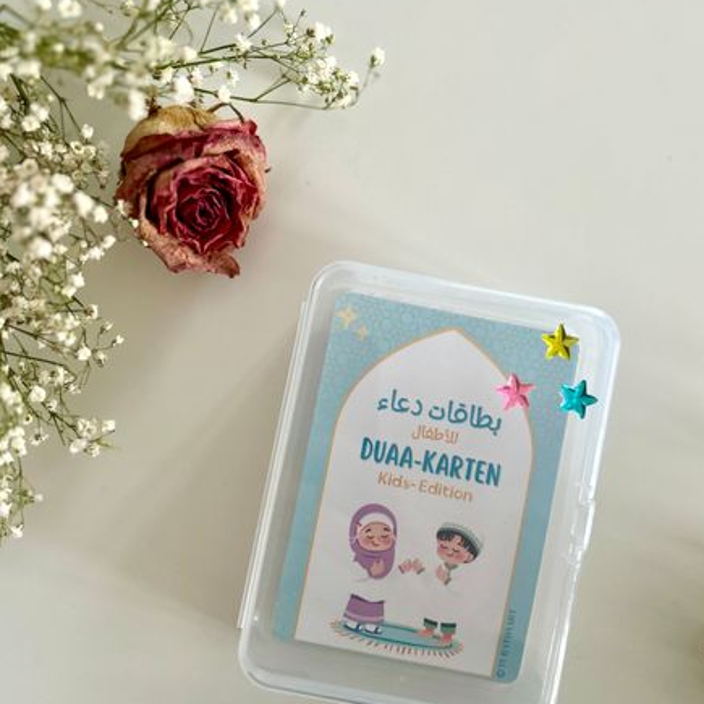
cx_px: 354
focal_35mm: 31
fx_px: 713
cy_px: 352
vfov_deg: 52.5
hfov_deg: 52.5
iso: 250
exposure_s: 1/60
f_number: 1.5
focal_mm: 5.7
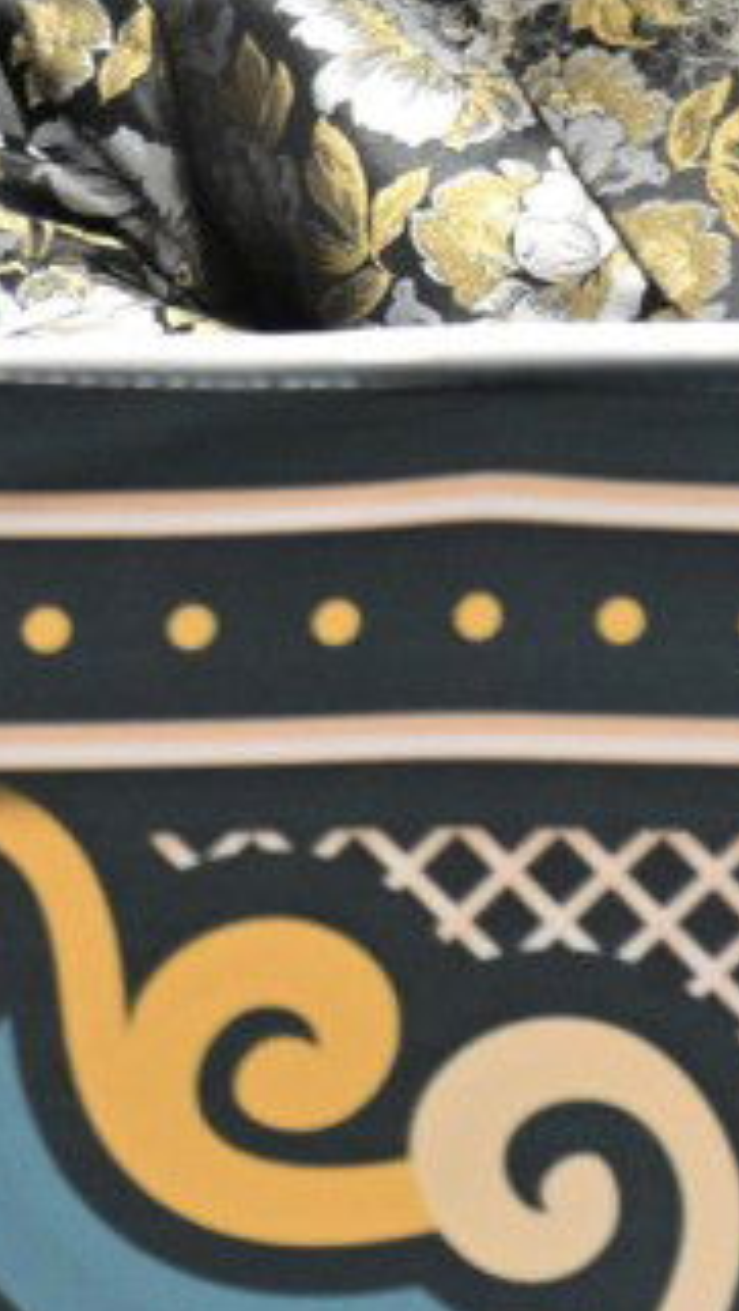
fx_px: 34807
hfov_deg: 1.2
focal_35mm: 1001
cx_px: 886
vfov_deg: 2.2
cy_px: -531
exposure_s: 1/200
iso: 640
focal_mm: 200
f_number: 2.8
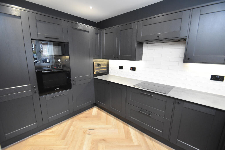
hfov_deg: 100.4
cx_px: 112
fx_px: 94
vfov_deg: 77.3
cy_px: 75
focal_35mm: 15
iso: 3200
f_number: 3.5
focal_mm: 10
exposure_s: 1/125
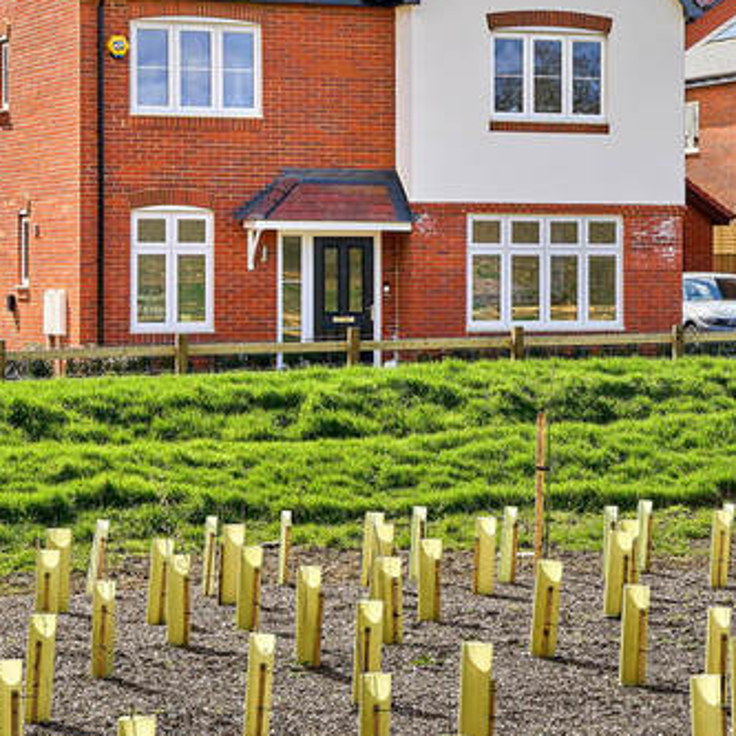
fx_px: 3296
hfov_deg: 12.5
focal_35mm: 137
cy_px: 170
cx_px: 866
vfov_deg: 12.7
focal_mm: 60
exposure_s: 1/50
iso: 100
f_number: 10
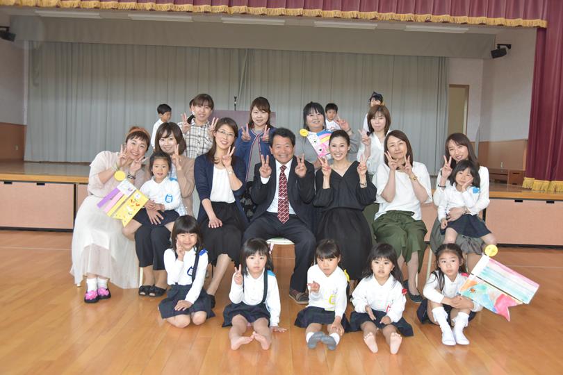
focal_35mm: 34
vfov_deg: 38.9
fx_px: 532
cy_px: 188
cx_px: 282
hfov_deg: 55.8
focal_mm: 34
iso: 1600
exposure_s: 1/100
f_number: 5.6
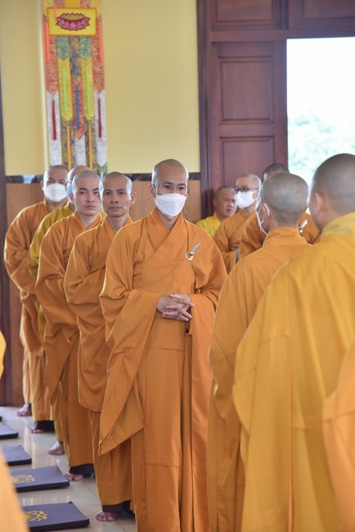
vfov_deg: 17.1
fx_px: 1773
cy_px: 266
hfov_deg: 11.4
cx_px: 178
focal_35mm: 120
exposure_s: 1/160
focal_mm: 120
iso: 800
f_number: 5
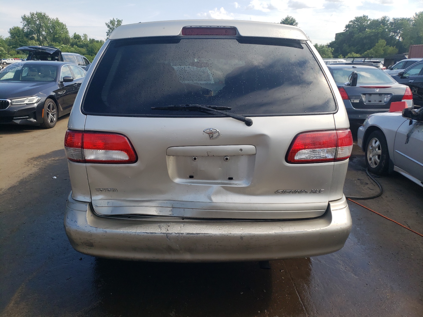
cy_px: 158
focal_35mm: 26
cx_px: 212
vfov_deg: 53.1
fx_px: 318
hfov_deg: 67.3
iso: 50
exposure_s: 1/1667
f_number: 1.5
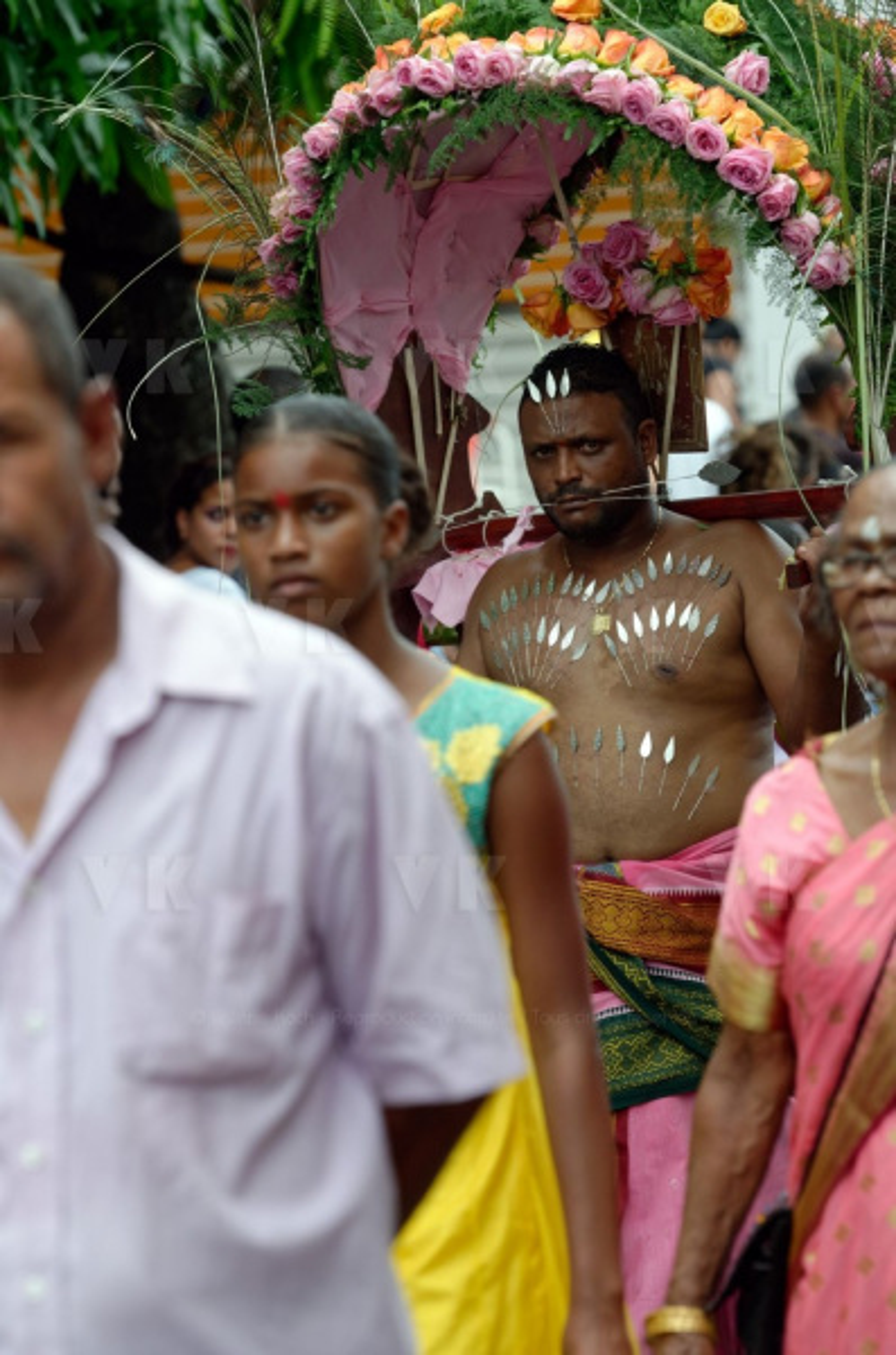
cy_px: 678
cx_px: 448
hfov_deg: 5.4
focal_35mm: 255
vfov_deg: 8.1
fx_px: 9569
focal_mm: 170
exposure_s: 1/400
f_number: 6.3
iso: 200
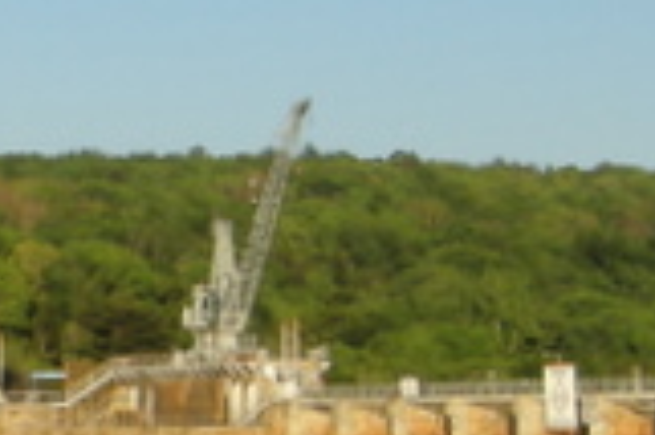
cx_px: -378
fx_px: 3290
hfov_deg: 10.9
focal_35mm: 181
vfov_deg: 7.5
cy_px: 398
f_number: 5.4
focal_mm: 7.5
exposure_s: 1/213
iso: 64
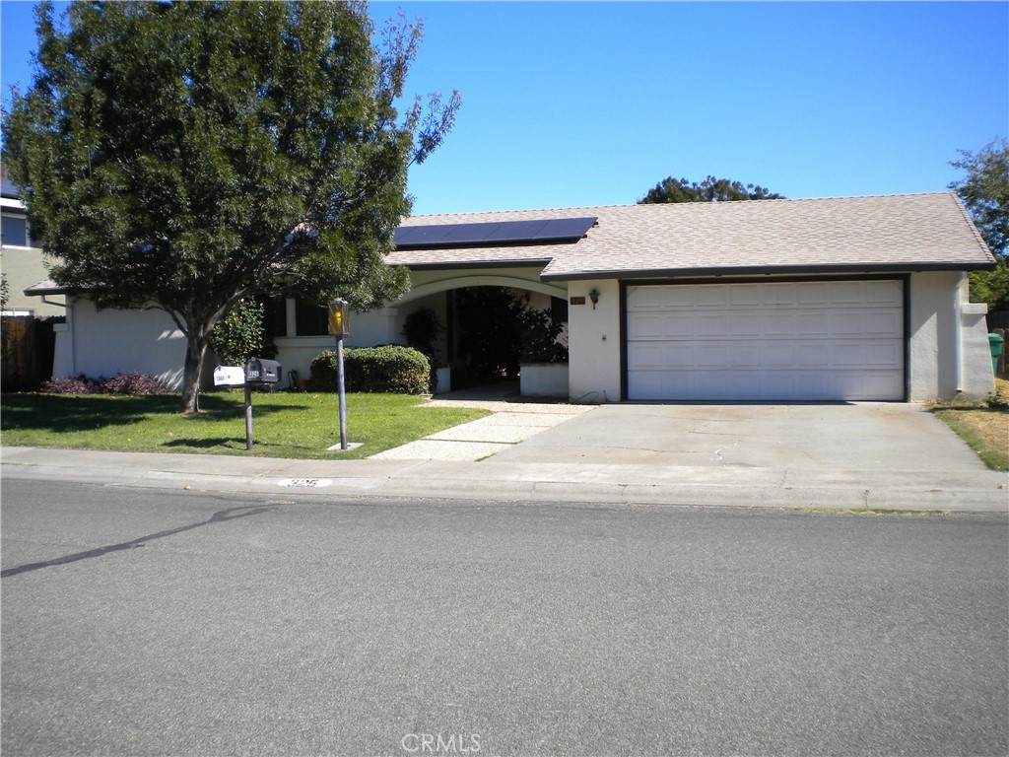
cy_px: 378
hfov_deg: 52.6
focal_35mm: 35
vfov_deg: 40.7
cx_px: 504
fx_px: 1020
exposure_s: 1/455
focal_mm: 6.3
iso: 80
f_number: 4.6
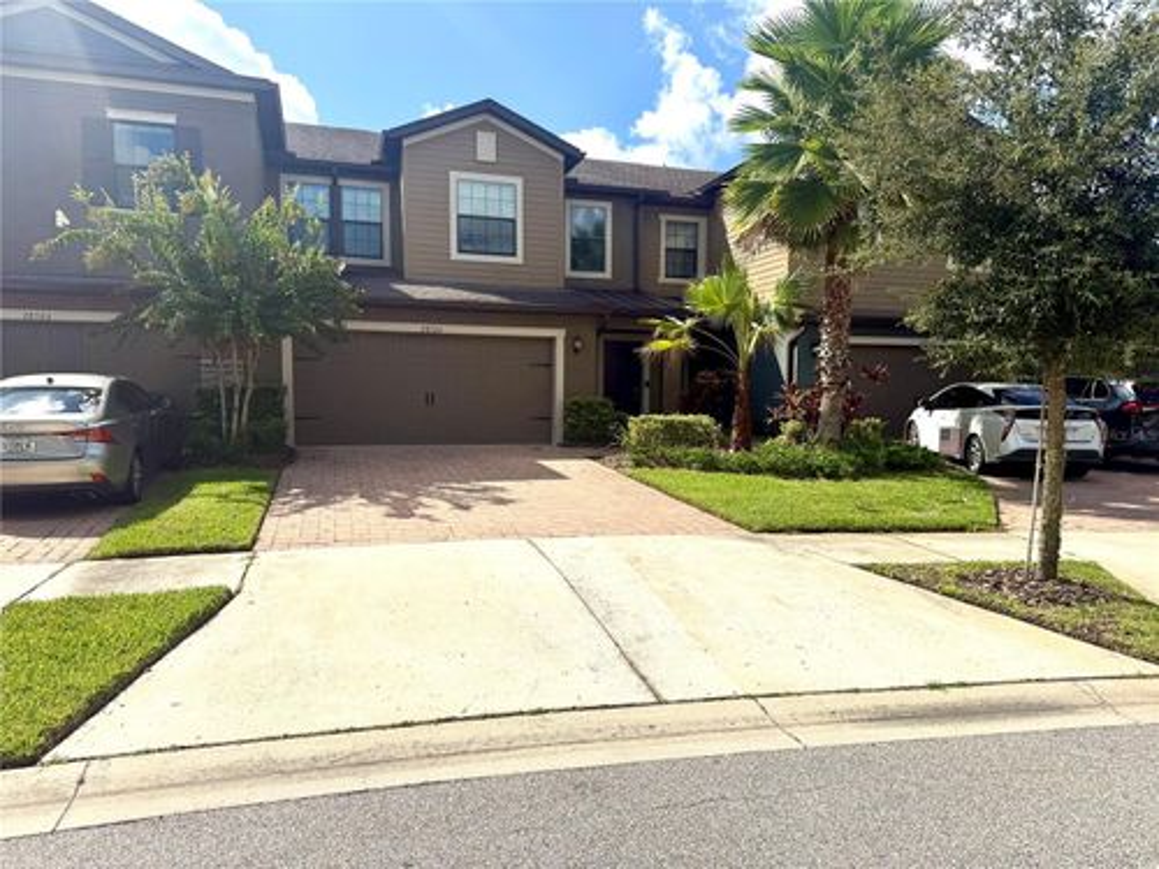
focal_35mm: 24
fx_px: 804
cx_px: 580
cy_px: 434
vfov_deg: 56.8
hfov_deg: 71.6
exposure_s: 1/7353
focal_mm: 6.76
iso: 80
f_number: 1.78
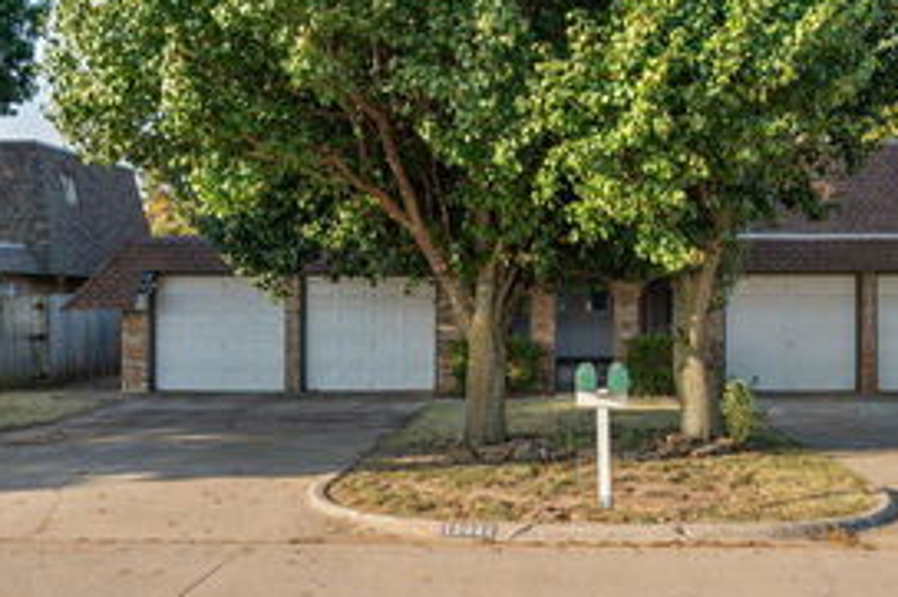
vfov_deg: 27.5
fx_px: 1221
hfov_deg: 39.8
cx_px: 617
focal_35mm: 49
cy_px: 305
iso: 200
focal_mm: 26
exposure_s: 1/200
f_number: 7.1
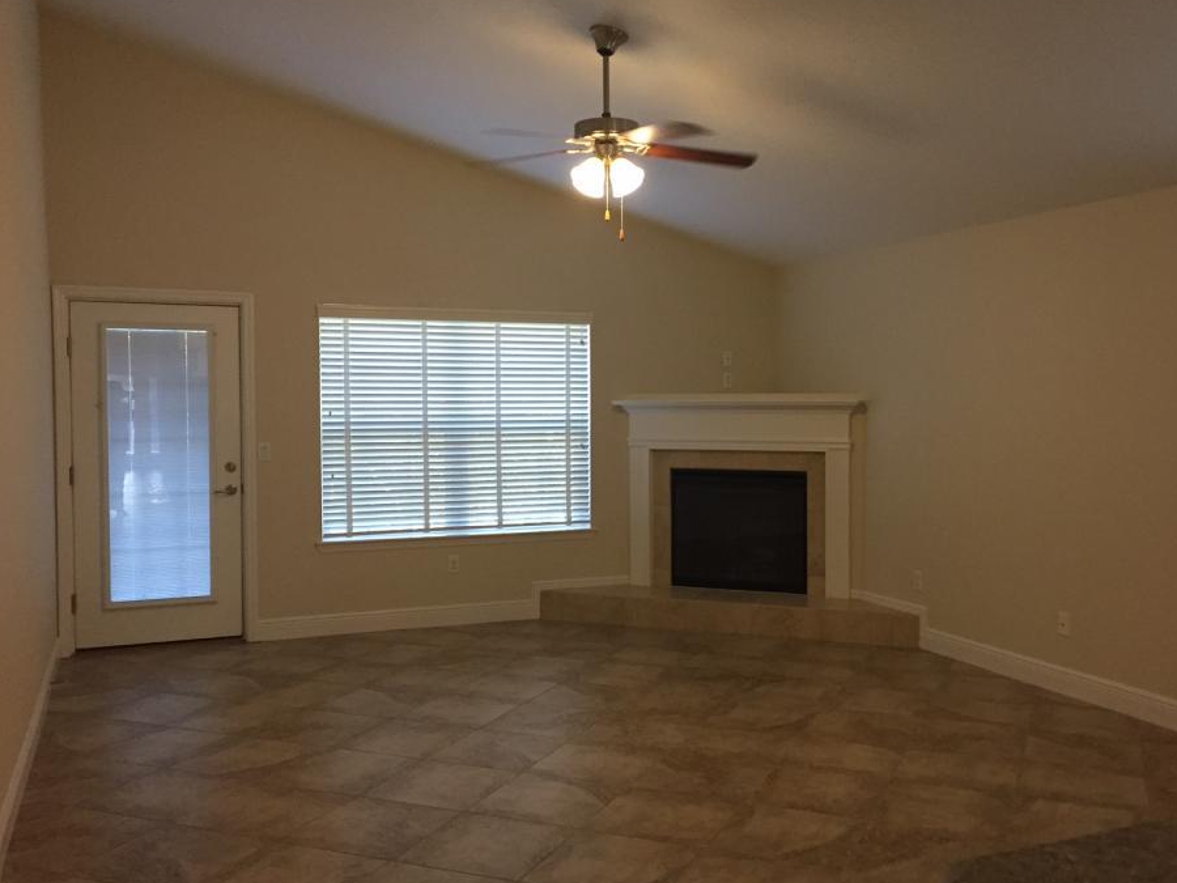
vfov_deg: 42.9
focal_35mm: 33
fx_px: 1122
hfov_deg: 55.3
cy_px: 442
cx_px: 637
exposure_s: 1/30
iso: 125
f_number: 2.2
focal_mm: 4.15
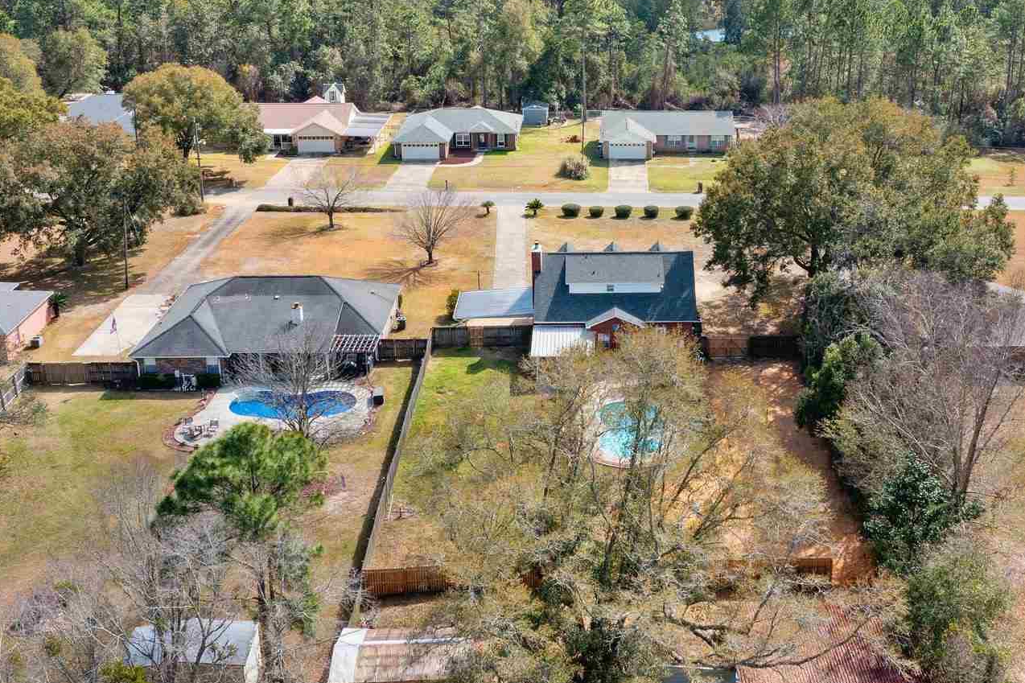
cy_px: 227
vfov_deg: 29.6
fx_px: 1281
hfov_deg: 43.4
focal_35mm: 45
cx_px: 612
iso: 100
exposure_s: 1/500
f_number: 5.6
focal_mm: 10.26
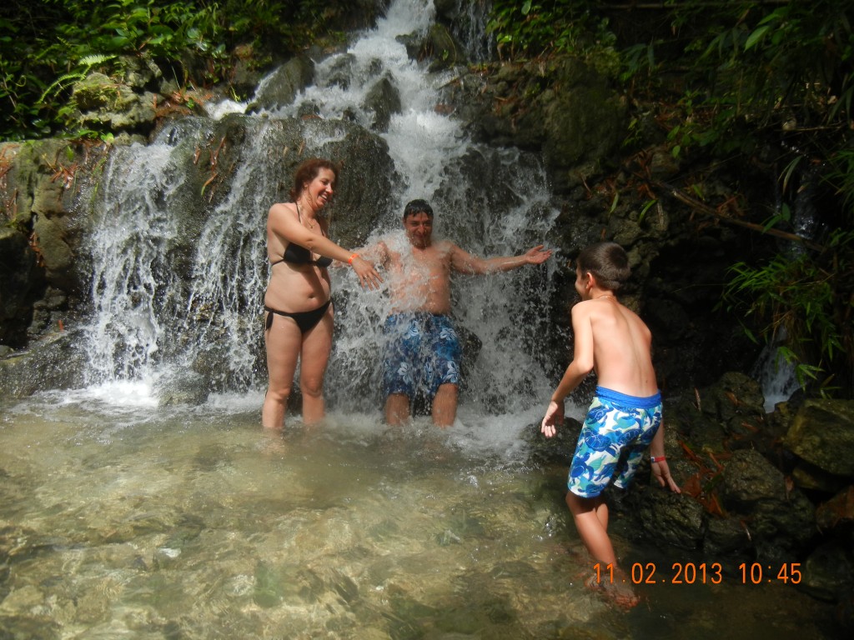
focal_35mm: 30
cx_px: 427
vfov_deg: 46.8
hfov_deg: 60.0
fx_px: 740
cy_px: 320
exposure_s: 1/357
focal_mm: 5.4
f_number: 3.5
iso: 160
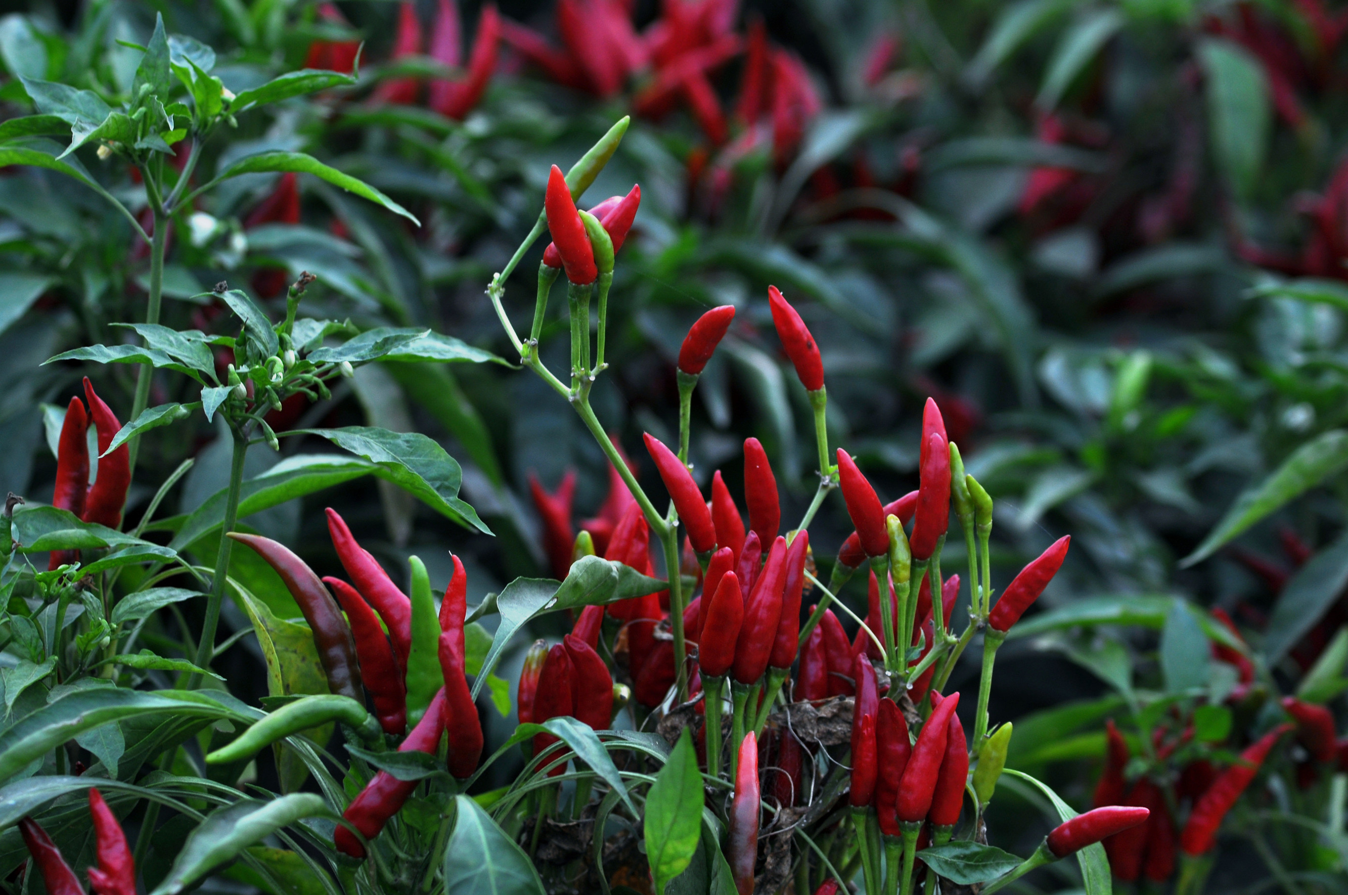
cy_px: 448
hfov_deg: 13.7
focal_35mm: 150
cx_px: 674
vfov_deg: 9.1
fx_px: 5609
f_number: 6.3
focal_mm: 100
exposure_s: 1/125
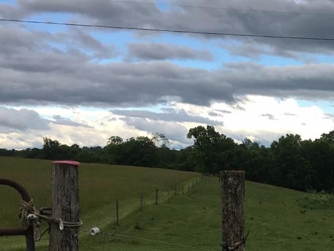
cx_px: 356
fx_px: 695
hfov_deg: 25.3
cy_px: 252
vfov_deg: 19.8
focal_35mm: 72
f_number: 2.2
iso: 25
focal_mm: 4.15
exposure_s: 1/596
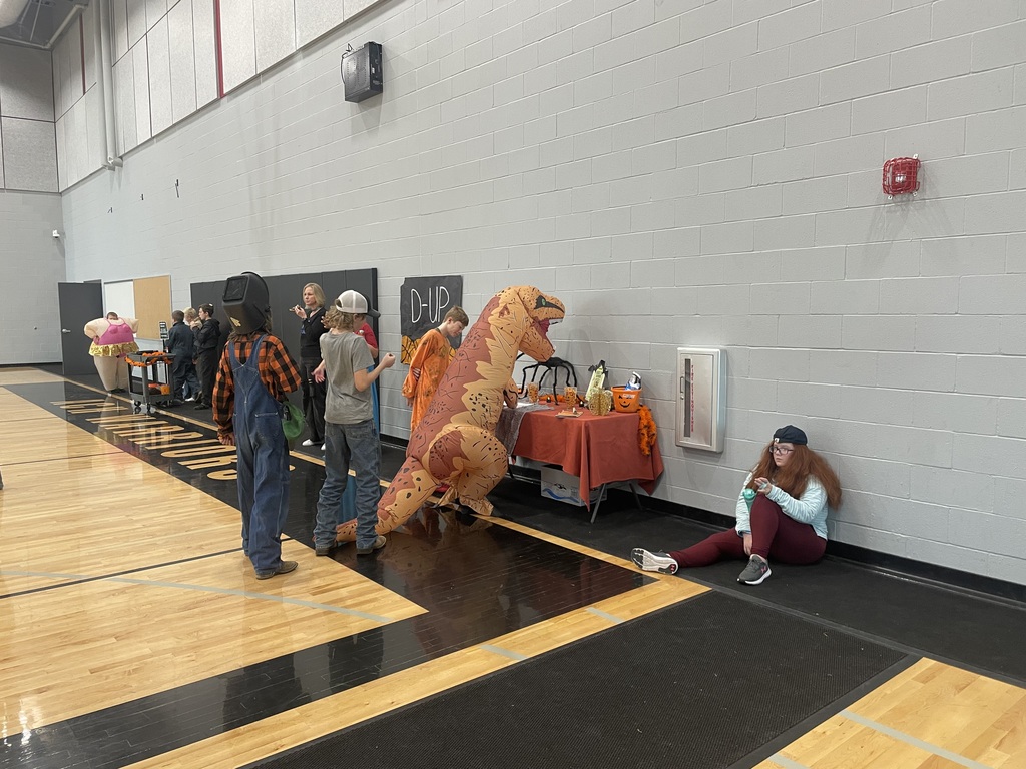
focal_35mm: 26
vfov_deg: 53.1
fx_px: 771
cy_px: 384
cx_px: 513
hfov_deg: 67.3
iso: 100
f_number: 1.6
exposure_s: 1/60
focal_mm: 4.2
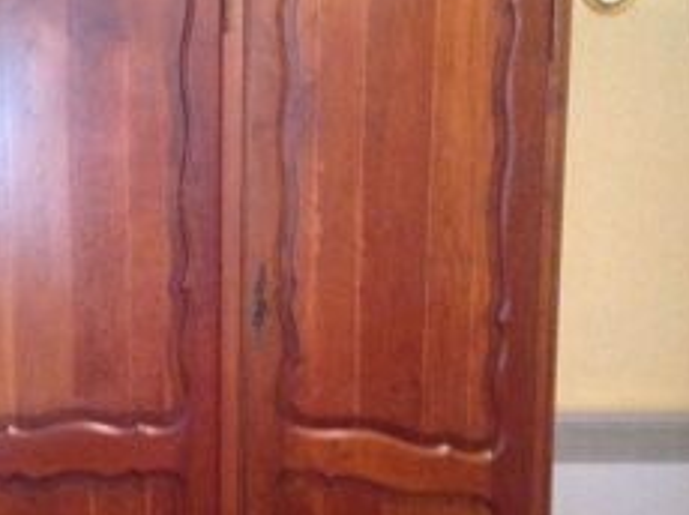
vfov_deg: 20.1
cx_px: 132
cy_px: 268
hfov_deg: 26.2
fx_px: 1451
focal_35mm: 73
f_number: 2.4
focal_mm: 4.28
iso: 800
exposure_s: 1/15
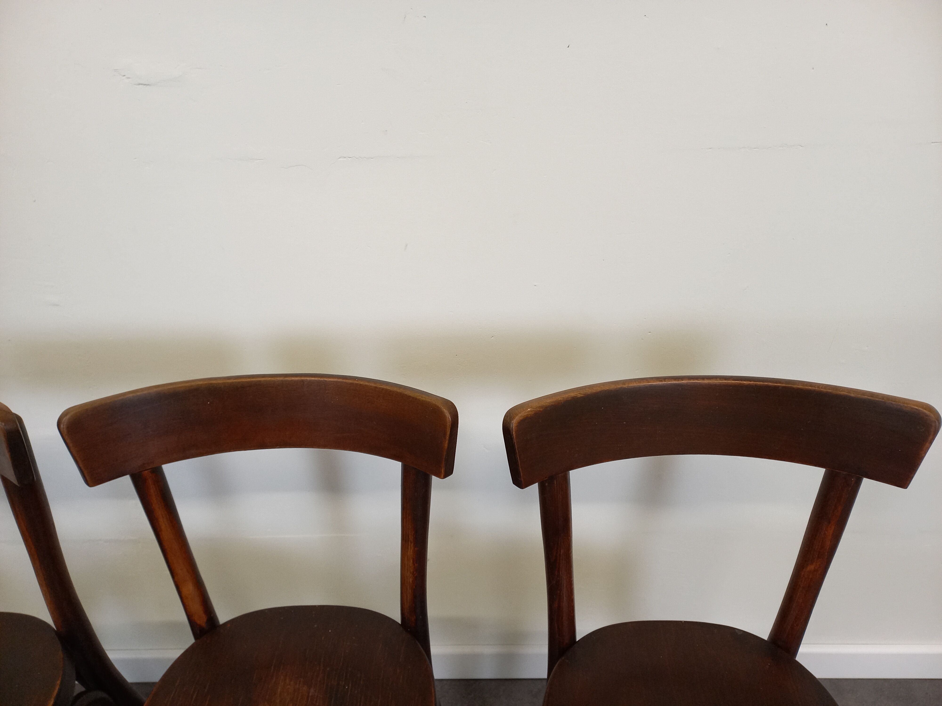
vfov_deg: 54.9
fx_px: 680
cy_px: 353
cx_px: 471
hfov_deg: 69.4
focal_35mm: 25
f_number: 1.8
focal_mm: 4.65
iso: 200
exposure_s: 1/50
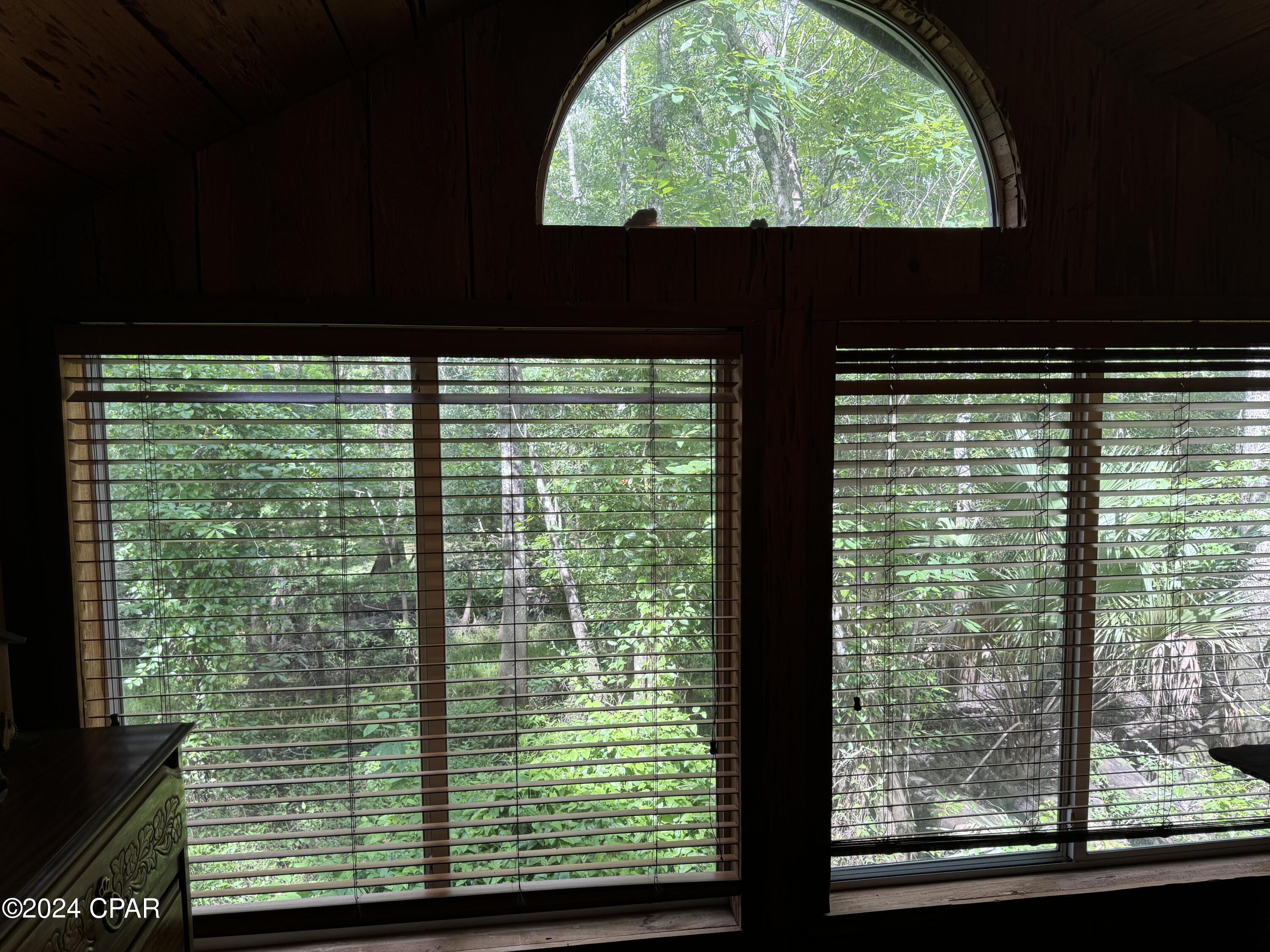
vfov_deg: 56.8
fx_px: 881
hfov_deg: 71.6
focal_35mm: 24
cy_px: 476
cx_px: 635
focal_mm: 6.76
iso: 64
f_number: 1.78
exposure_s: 1/145
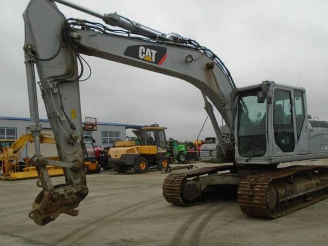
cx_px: 164
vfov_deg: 45.4
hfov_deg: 58.4
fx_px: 294
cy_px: 124
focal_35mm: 31
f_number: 3.2
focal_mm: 4.6
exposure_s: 1/400
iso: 100
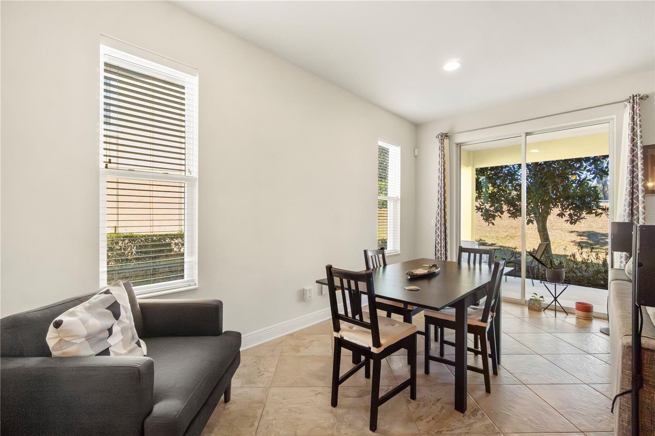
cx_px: 328
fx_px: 273
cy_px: 218
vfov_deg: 77.3
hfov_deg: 100.4
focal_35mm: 15
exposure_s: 1/160
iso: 3200
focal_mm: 10
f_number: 9
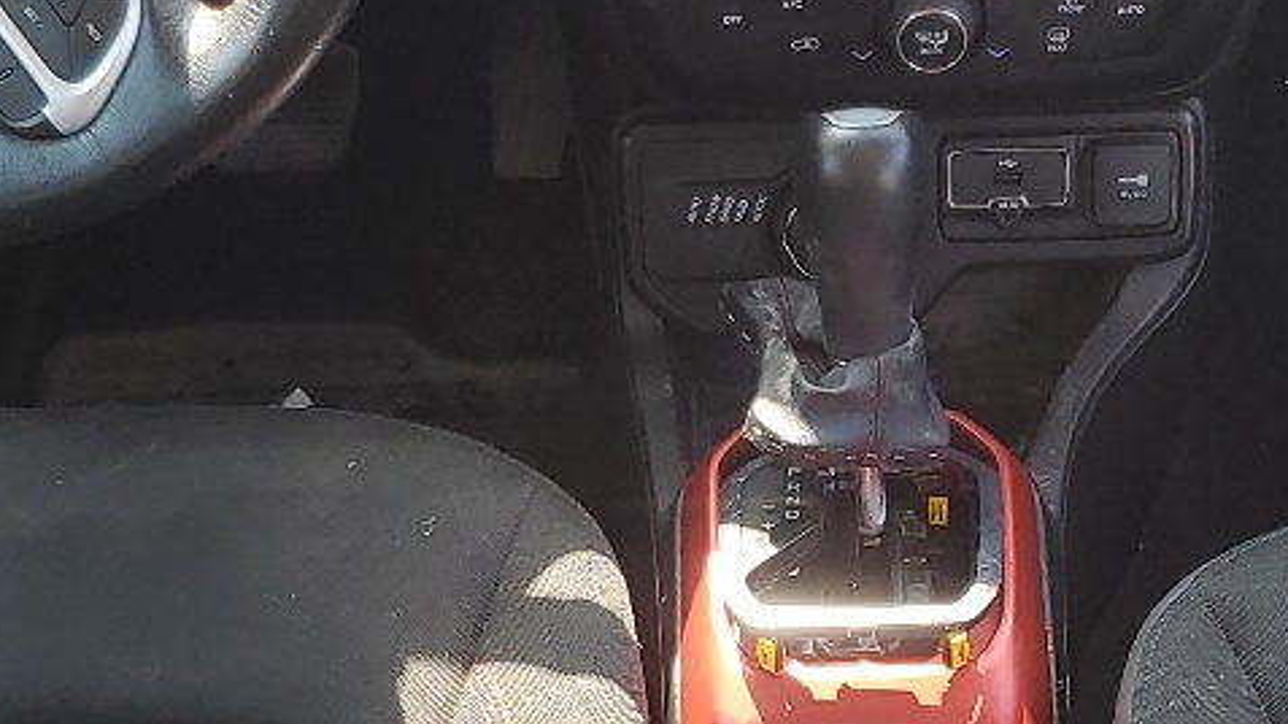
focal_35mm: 95
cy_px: 529
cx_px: 821
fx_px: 3244
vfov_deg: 12.7
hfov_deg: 22.4
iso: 50
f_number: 1.5
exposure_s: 1/172
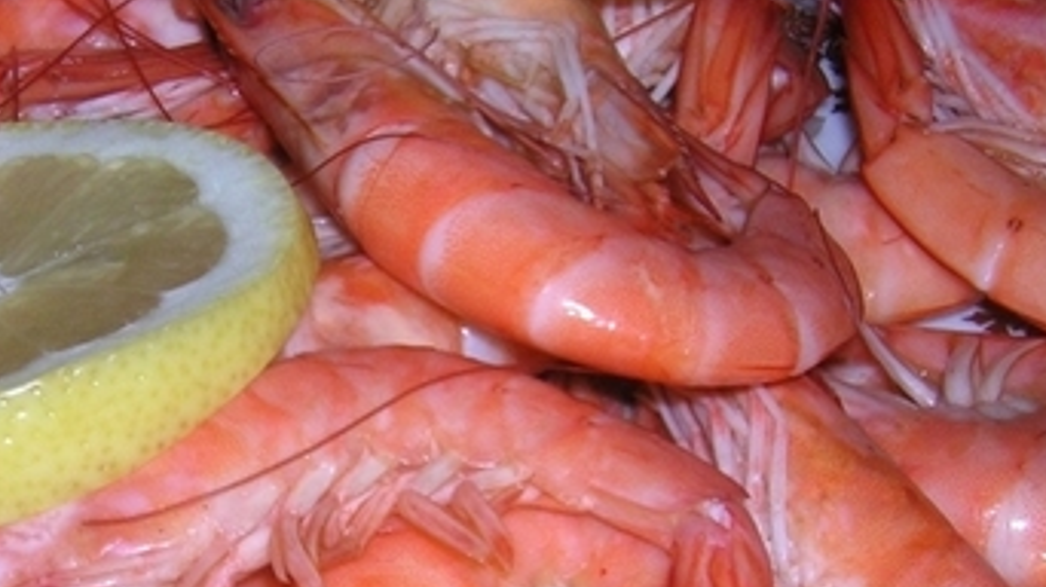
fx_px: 3271
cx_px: 291
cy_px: 420
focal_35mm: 118
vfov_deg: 10.2
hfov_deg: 18.1
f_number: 7.6
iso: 100
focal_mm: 9.6
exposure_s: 1/60.1
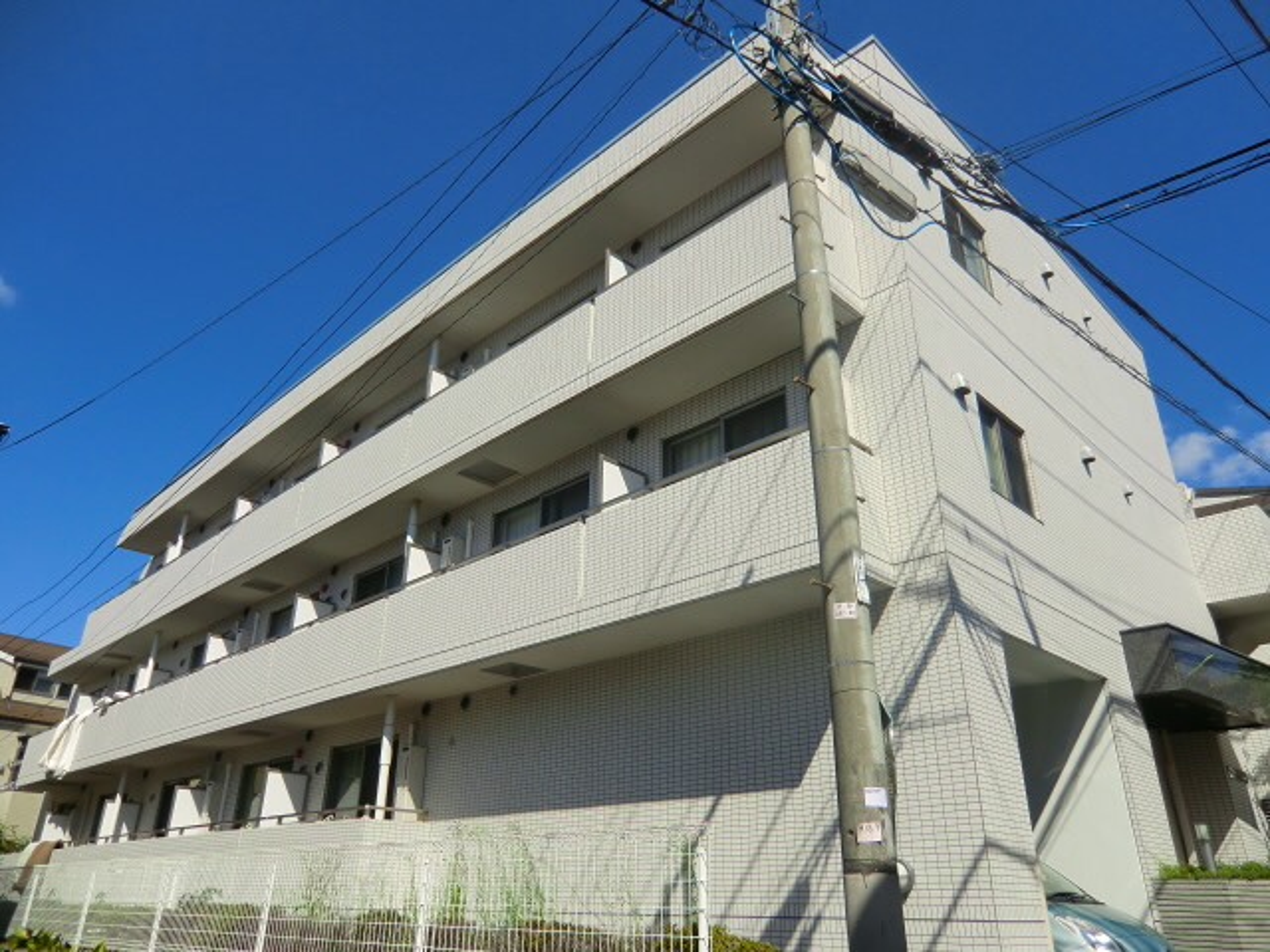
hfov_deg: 71.6
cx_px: 635
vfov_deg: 56.8
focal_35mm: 24
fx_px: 881
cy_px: 476
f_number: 3.2
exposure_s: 1/1000
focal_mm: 4.3
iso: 64
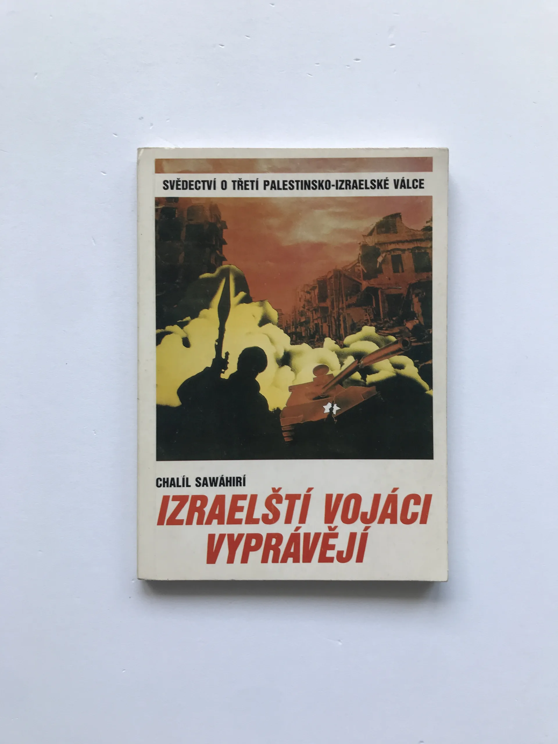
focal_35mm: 28
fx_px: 602
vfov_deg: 63.4
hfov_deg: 49.7
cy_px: 372
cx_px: 279
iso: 32
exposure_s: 1/50
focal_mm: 3.99
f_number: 1.8
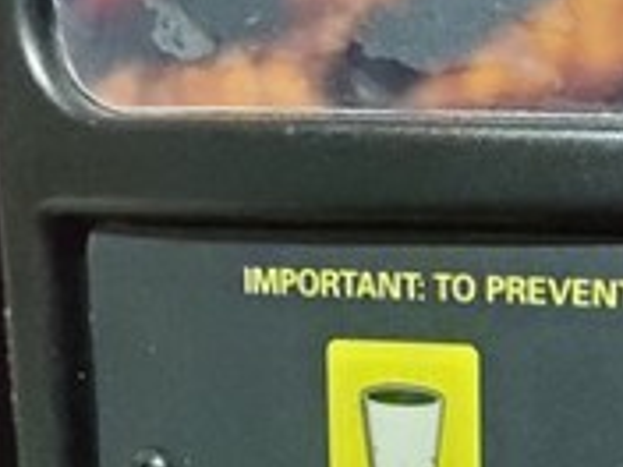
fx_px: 1620
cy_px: 775
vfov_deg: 14.8
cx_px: 984
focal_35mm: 90
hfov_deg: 18.7
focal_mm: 4.3
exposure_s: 1/60
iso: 1000
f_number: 2.4
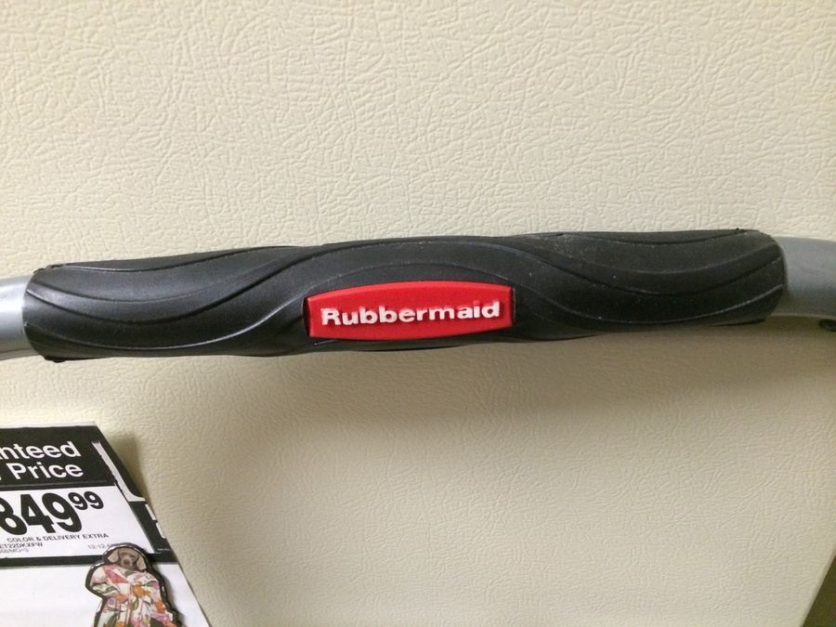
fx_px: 725
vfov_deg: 46.8
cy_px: 314
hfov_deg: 60.0
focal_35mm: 30
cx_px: 418
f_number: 2.2
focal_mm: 4.12
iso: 400
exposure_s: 1/15
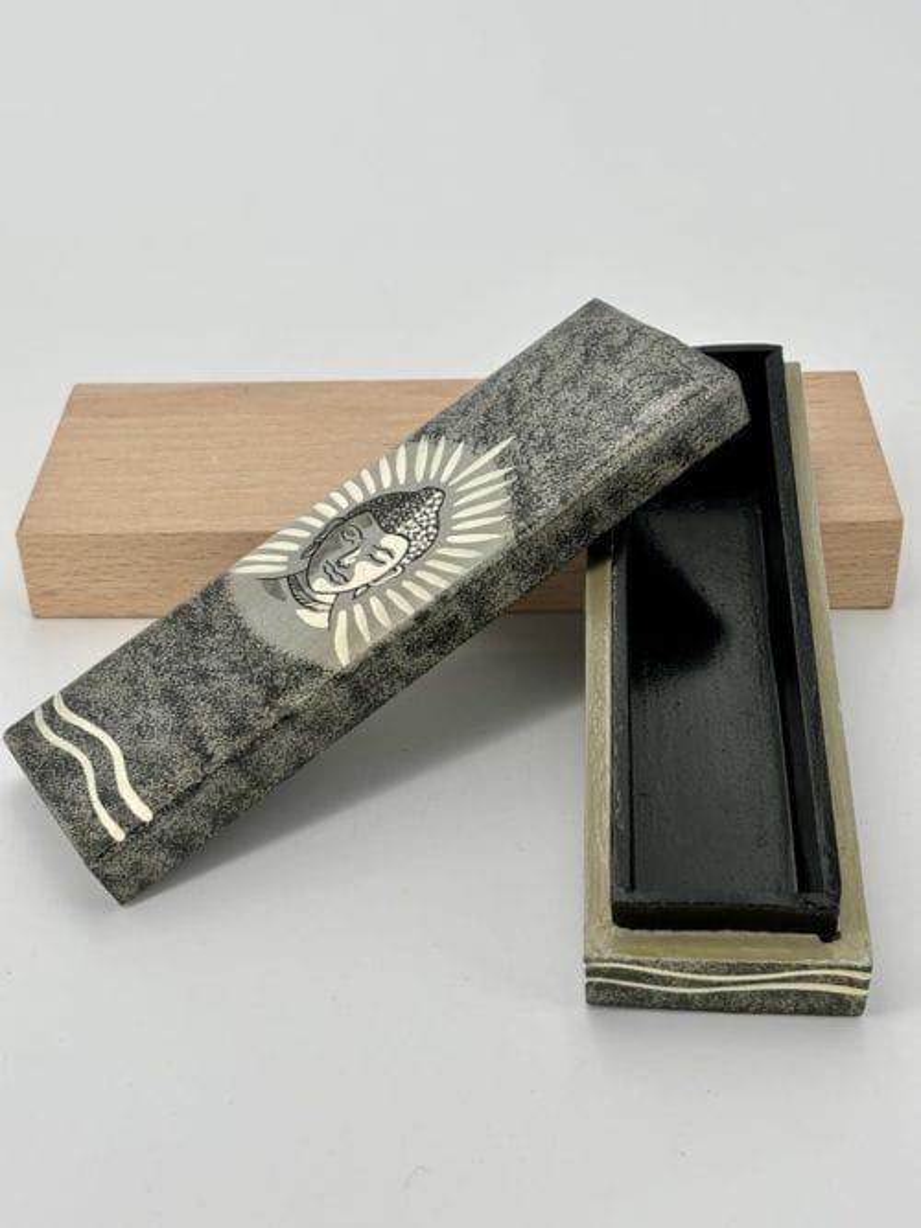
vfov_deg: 36.8
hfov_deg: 28.0
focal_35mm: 52
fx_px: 1845
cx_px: 460
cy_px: 614
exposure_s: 1/758
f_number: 1.6
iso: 32
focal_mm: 5.96
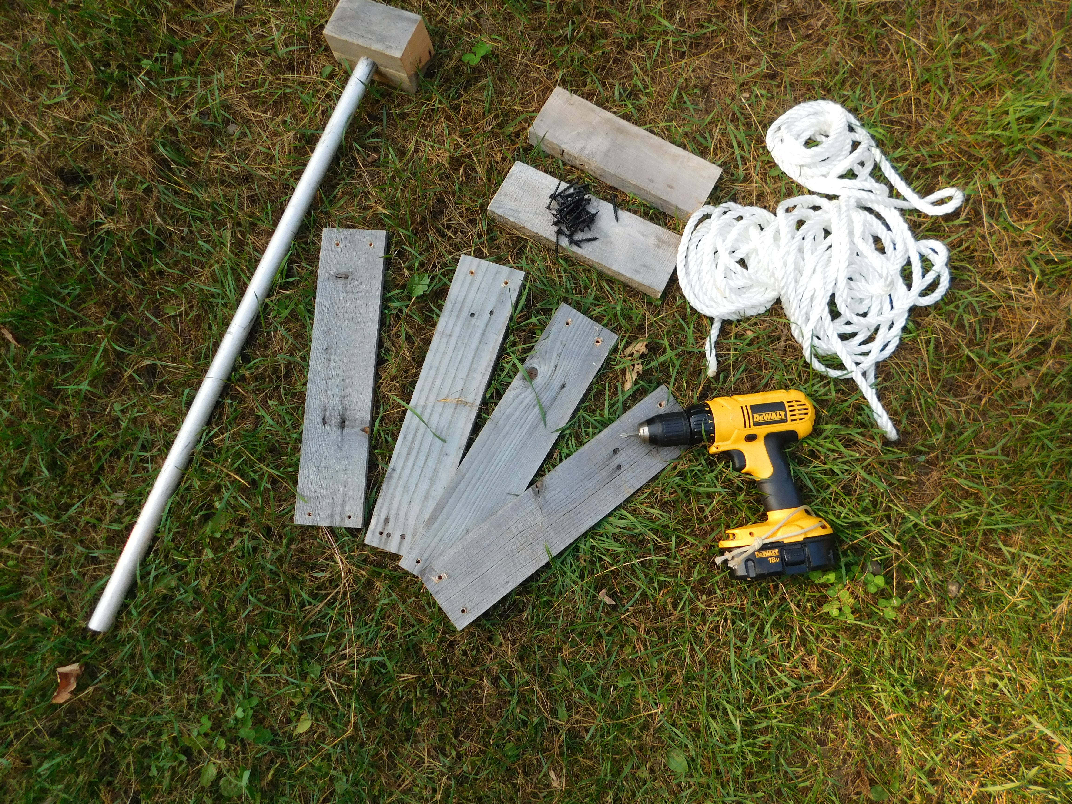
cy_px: 402
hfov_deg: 73.9
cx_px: 536
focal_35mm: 23
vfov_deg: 58.9
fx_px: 712
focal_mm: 4
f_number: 3
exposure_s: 1/250
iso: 125
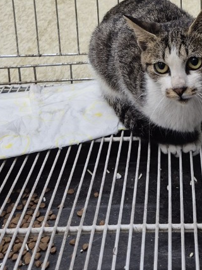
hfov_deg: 21.0
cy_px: -38
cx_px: 165
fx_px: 537
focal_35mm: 69
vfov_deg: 25.8
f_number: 1.8
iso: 160
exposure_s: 1/120
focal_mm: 5.4
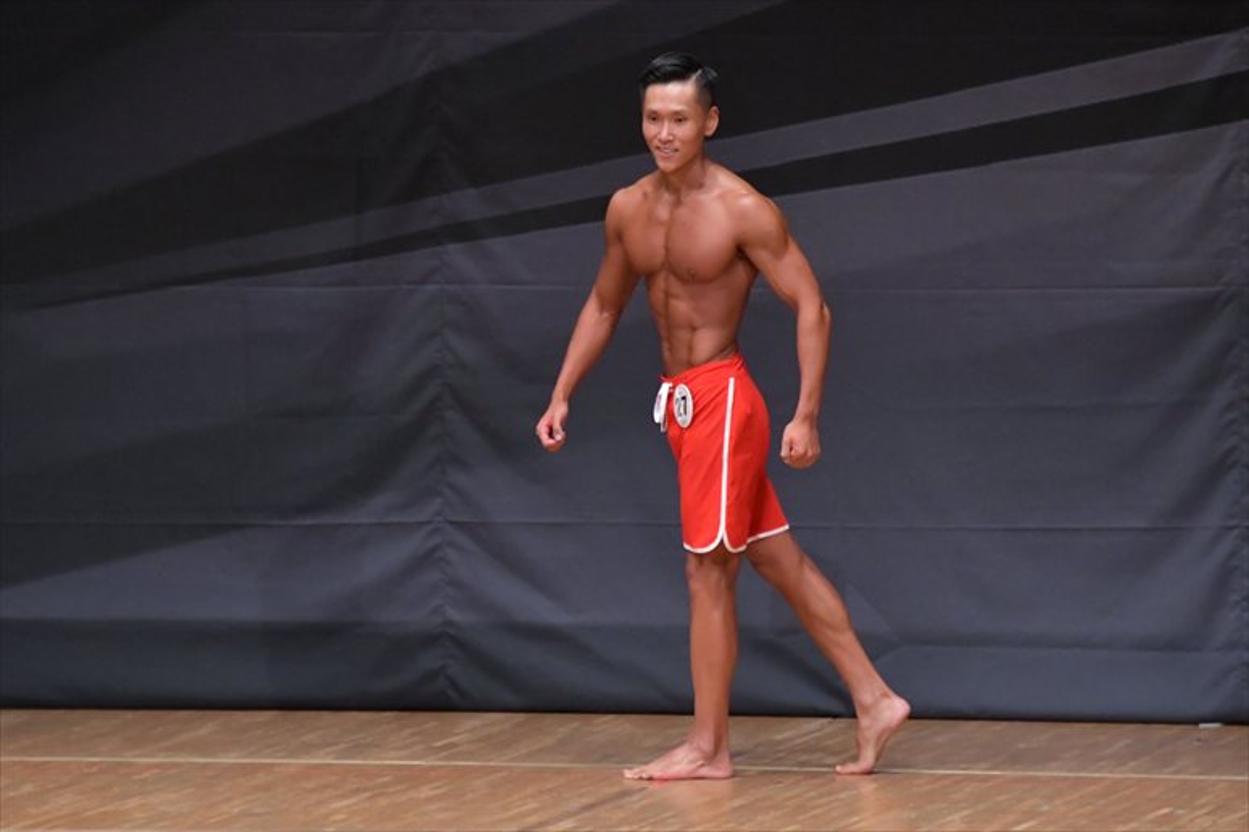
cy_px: 416
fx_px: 11964
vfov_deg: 4.0
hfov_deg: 6.0
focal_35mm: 345
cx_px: 624
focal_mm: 230
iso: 6400
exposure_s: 1/400
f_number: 5.6
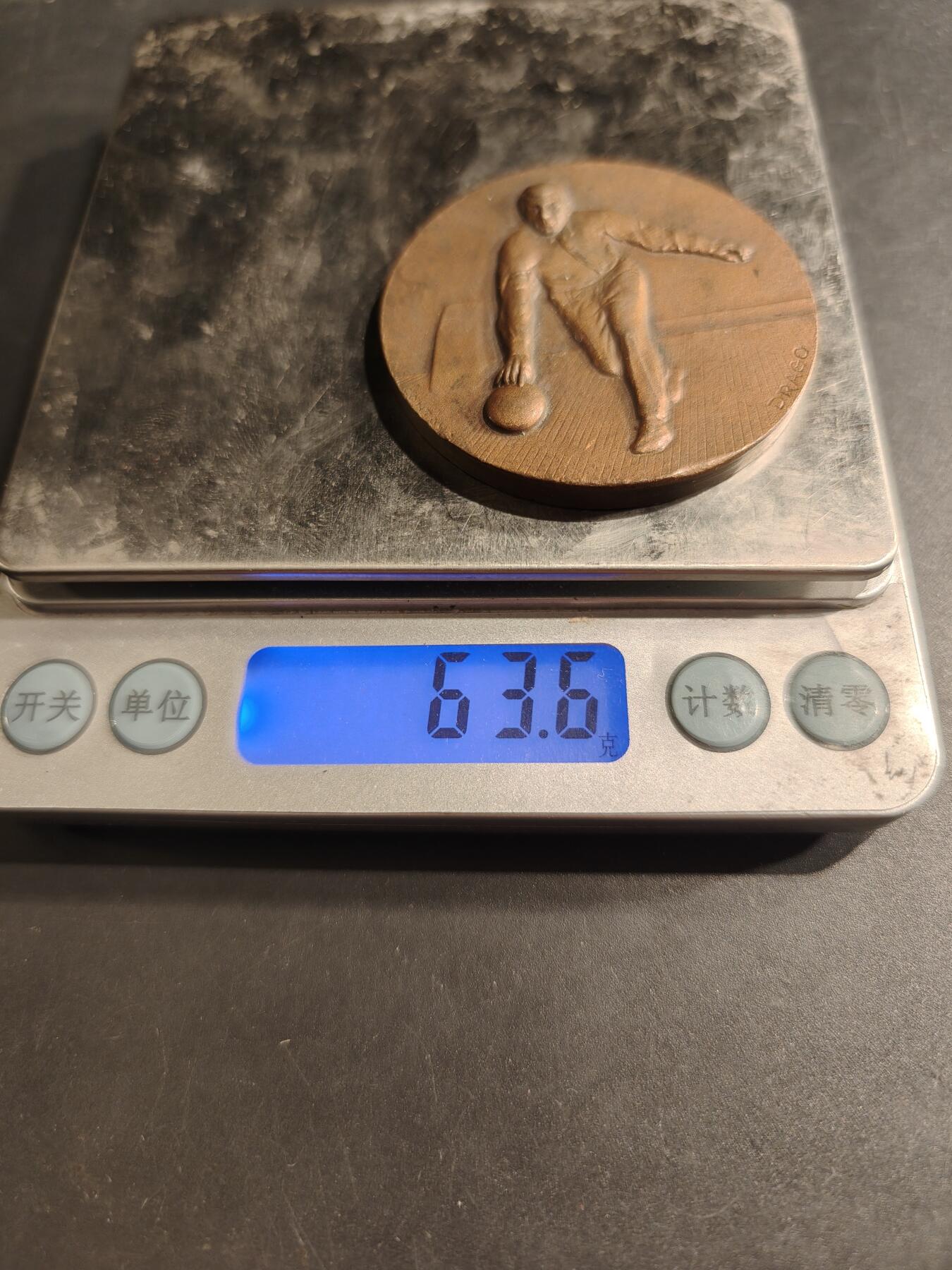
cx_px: 476
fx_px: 843
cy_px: 635
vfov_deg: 73.9
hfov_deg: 58.9
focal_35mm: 23
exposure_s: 1/200
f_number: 1.6
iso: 250
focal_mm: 6.06
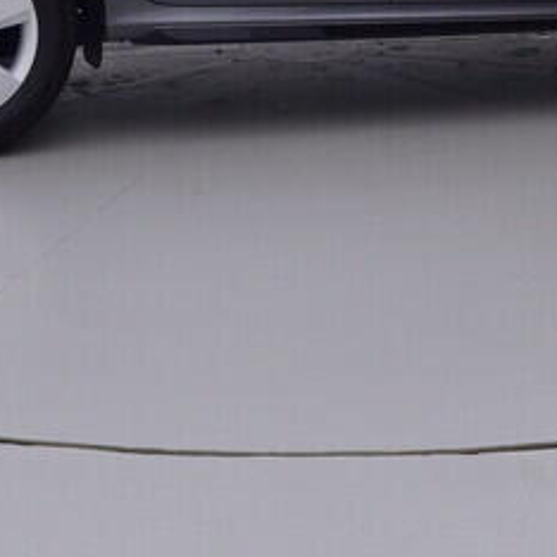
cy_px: -152
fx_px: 1527
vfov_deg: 19.2
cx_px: 288
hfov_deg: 20.7
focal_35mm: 84
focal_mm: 15
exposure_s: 1/80
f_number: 5
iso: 200
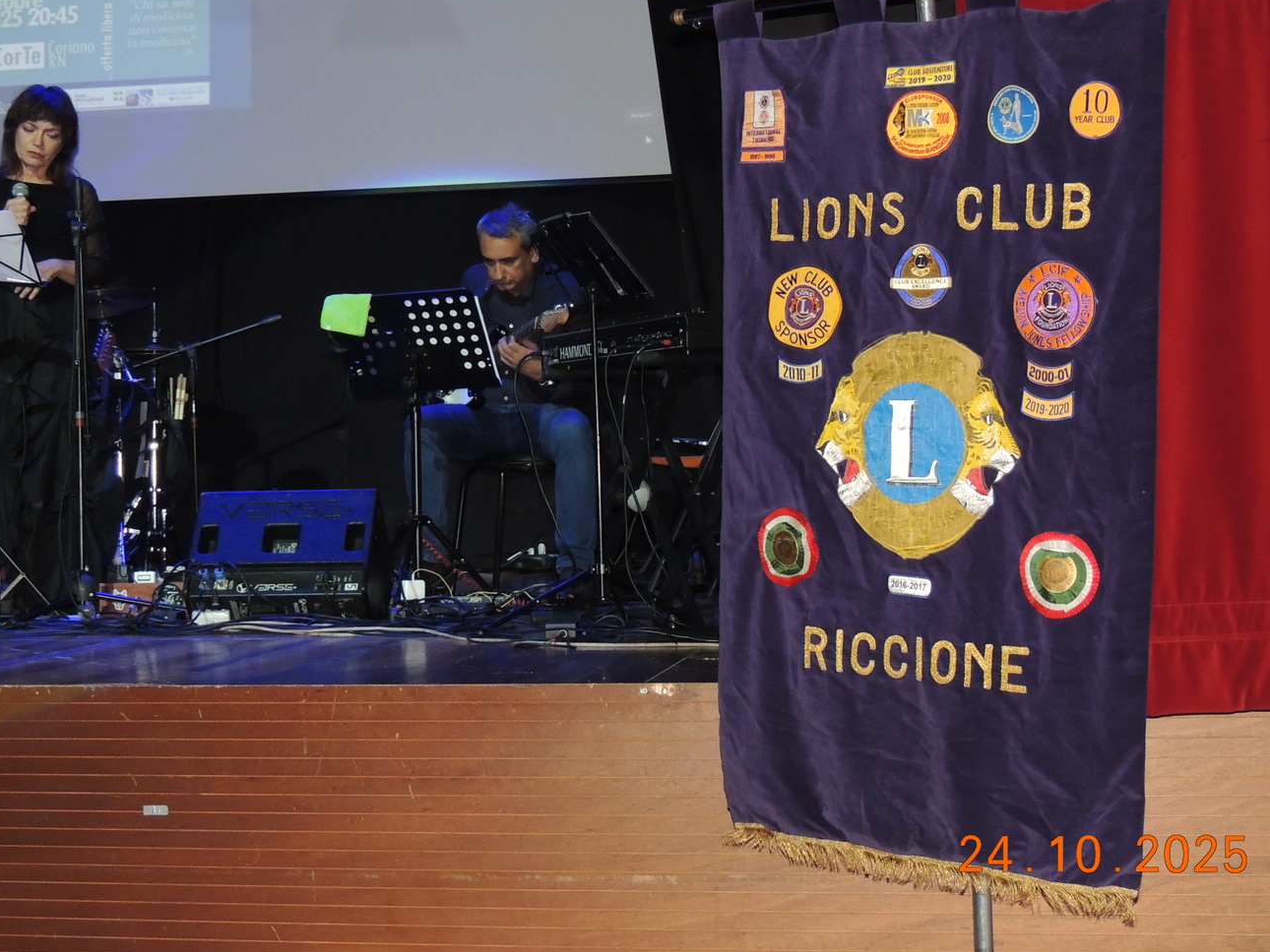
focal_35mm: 62
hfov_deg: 31.1
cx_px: 530
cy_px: 389
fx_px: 2275
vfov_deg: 23.6
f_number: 3.6
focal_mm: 8.9
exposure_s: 1/40
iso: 500
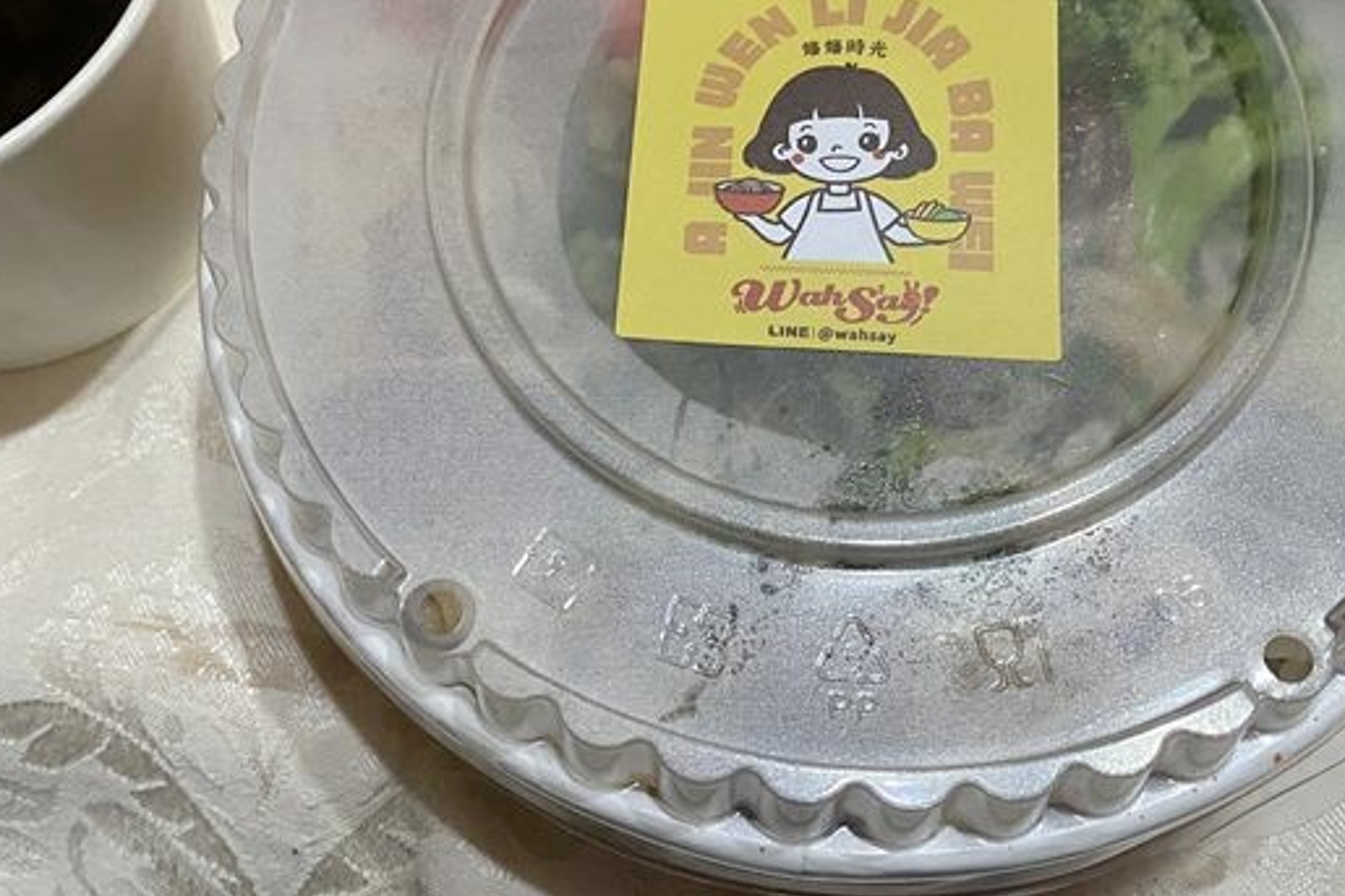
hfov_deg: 46.4
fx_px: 1569
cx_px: 632
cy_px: 345
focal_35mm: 42
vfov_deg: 31.8
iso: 320
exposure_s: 1/40
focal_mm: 4.25
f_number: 1.8
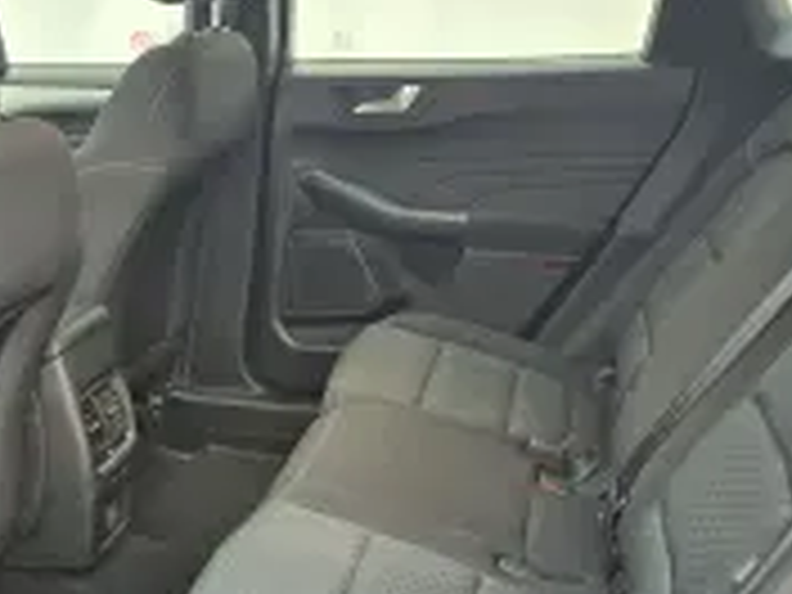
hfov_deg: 40.3
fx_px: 1075
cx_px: 328
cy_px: 387
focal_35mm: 47
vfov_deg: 30.7
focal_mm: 5.4
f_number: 1.8
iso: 500
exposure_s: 1/100
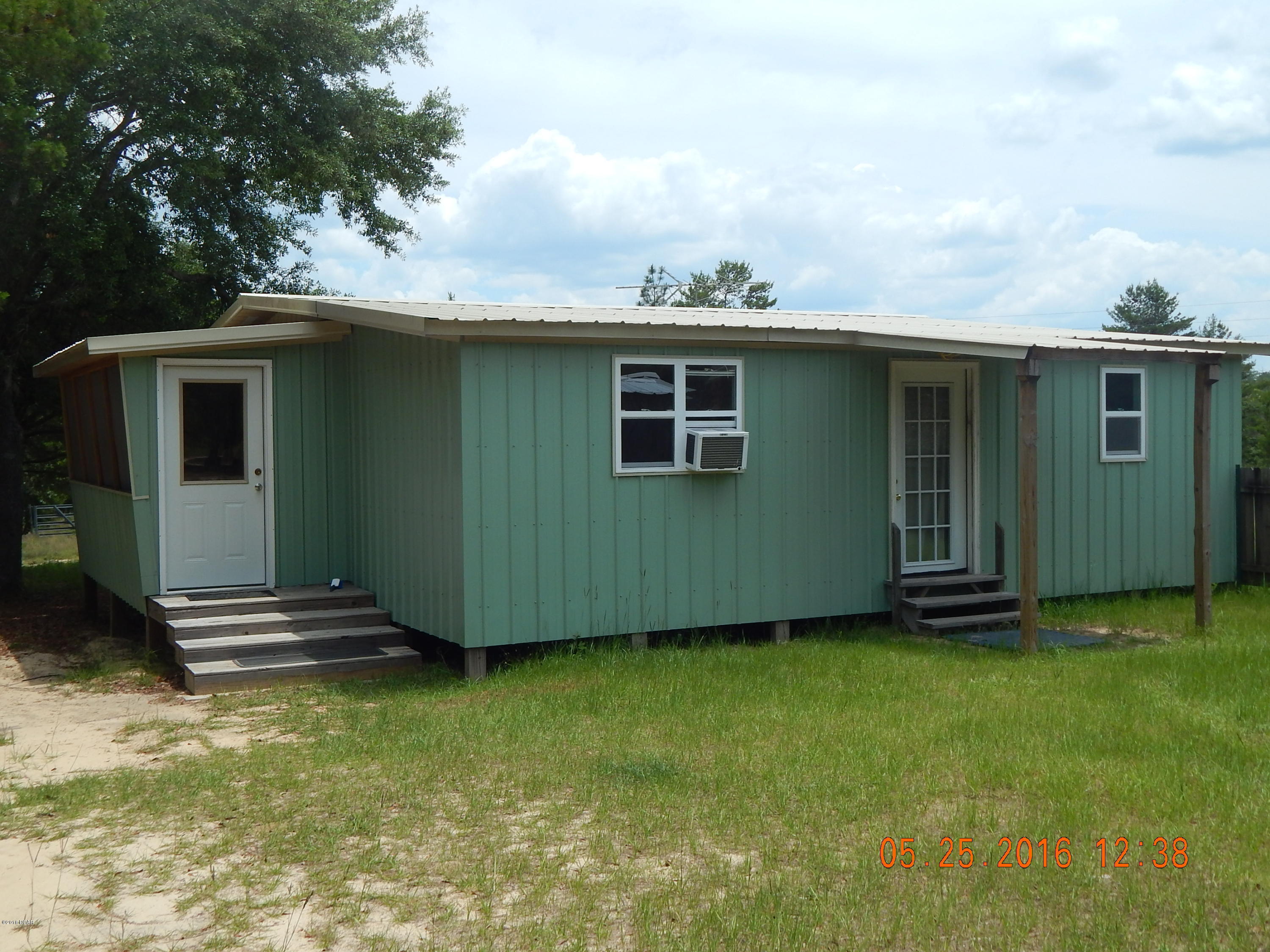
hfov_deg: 49.0
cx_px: 635
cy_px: 476
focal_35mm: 38
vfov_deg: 37.7
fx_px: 1394
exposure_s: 1/400
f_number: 6.9
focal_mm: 6.8
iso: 125
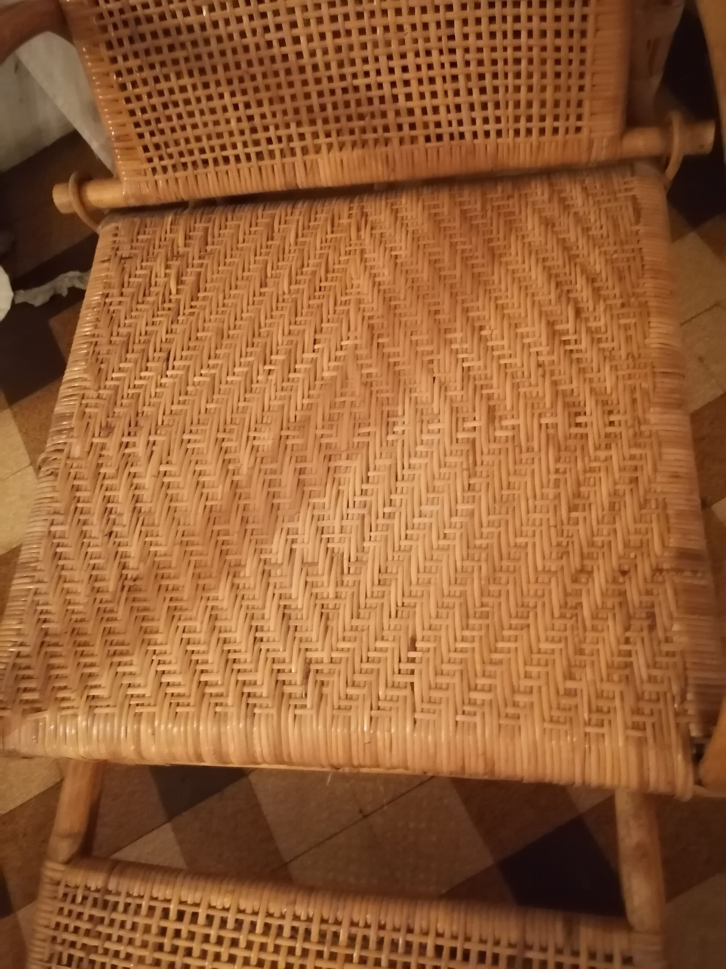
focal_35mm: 27
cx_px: 363
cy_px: 484
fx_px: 755
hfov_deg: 51.4
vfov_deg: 65.3
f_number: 1.8
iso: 3200
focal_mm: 5.3
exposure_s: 1/14.3
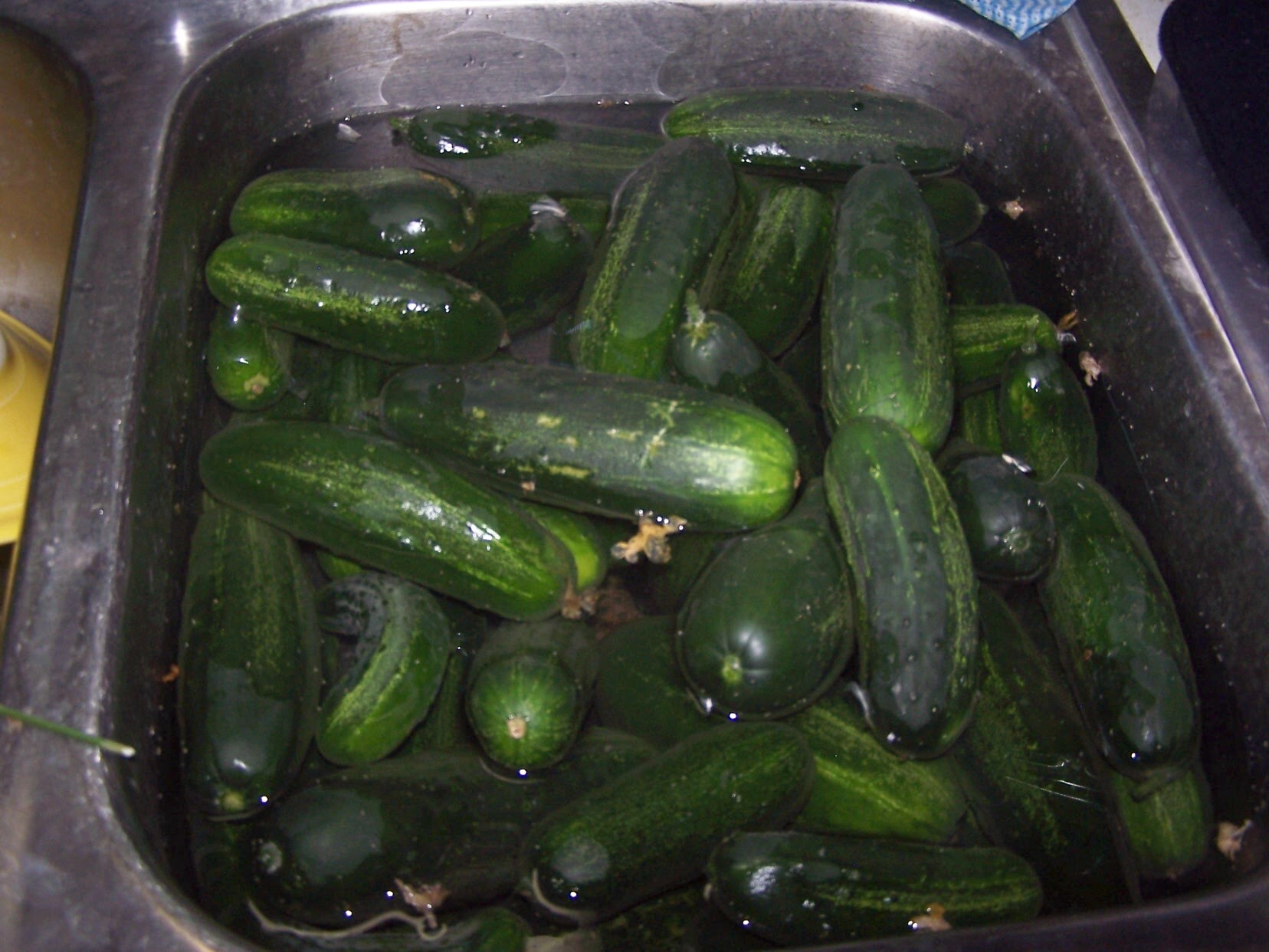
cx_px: 634
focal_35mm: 38
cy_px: 476
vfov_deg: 37.7
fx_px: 1393
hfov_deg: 49.0
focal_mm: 6.3
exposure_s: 1/60
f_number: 2.8
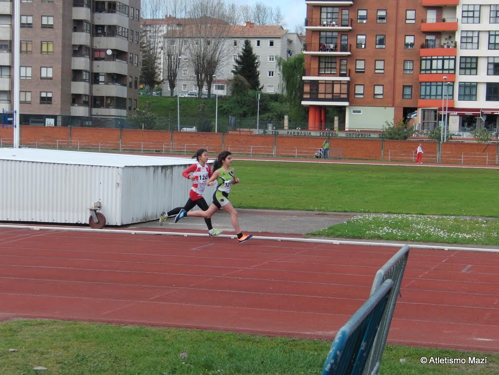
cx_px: 250
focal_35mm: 82
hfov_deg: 23.8
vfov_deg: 18.0
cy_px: 188
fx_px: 1182
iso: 100
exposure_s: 1/640
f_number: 3.7
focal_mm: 14.6
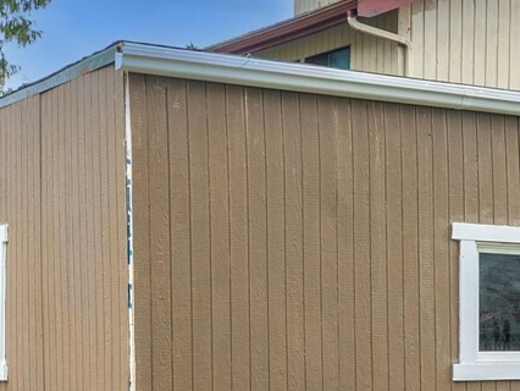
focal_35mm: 88
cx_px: 640
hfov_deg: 20.6
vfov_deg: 16.5
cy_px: 363
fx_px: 1323
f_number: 7.1
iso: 100
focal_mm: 23
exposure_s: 1/30
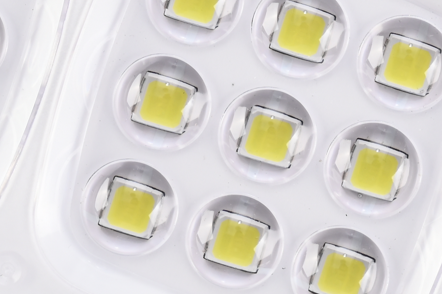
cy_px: -232
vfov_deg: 4.3
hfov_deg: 6.5
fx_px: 3840
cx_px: 590
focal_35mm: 313
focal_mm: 70
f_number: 13
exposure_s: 1/125
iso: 100
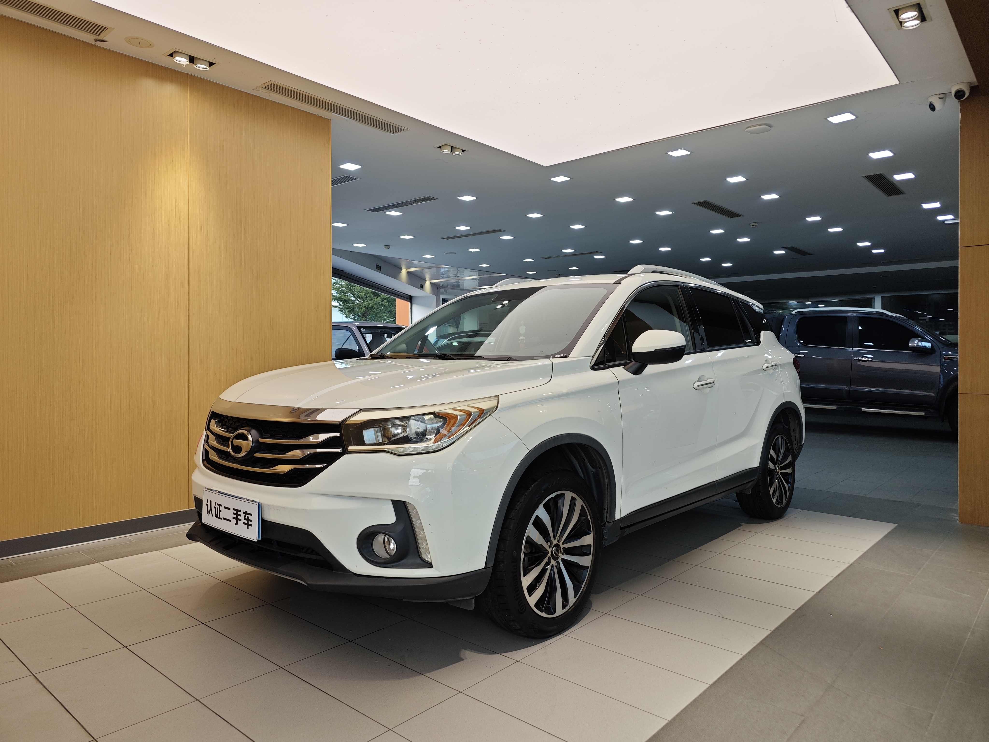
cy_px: 371
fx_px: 657
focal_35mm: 23
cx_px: 494
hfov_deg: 73.9
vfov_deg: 58.9
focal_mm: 8.7
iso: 50
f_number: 1.9
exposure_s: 1/109
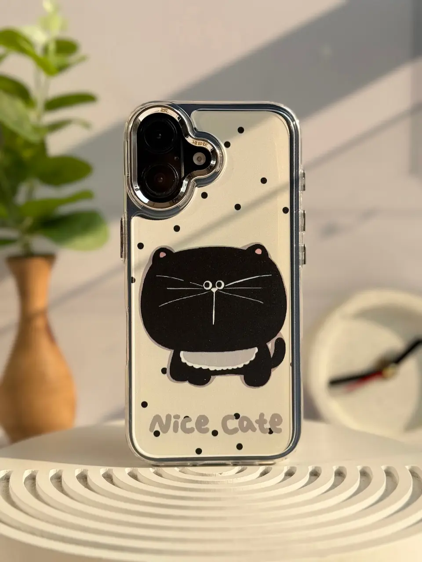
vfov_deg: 39.7
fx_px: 780
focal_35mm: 48
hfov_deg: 30.3
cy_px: 281
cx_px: 211
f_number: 1.78
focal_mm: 6.76
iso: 100
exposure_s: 1/2865
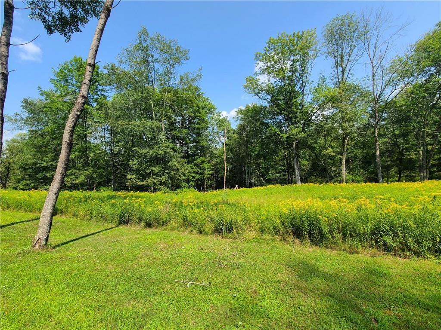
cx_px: 220
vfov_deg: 89.9
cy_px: 165
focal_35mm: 13
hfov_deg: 106.2
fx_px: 166
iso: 50
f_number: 2.2
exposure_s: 1/1090
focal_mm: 2.2
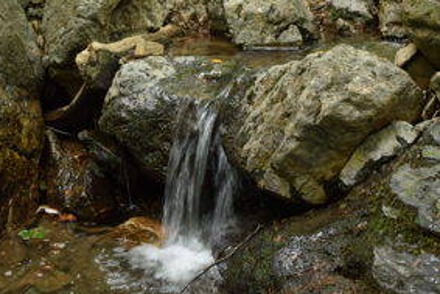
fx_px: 880
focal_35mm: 72
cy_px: 117
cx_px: 255
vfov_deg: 18.9
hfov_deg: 28.0
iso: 400
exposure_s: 1/20
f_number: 4.5
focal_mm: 34
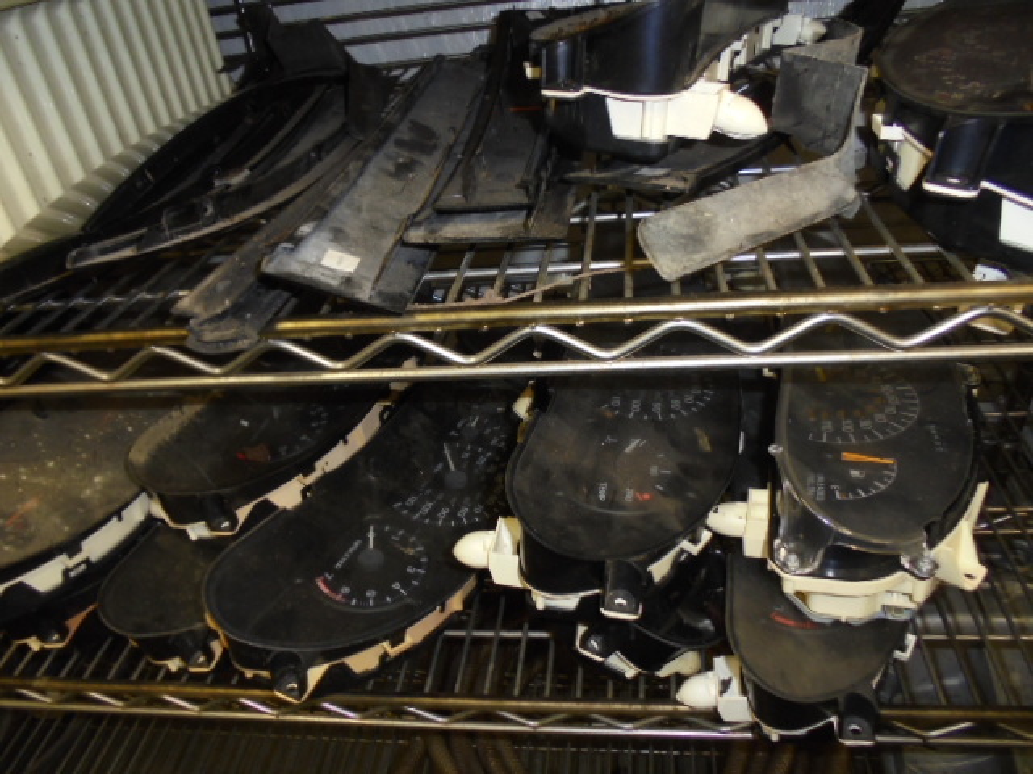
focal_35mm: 26
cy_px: 387
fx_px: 776
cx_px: 516
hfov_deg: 67.3
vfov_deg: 53.1
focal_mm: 4.6
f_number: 3.5
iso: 200
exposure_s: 1/30
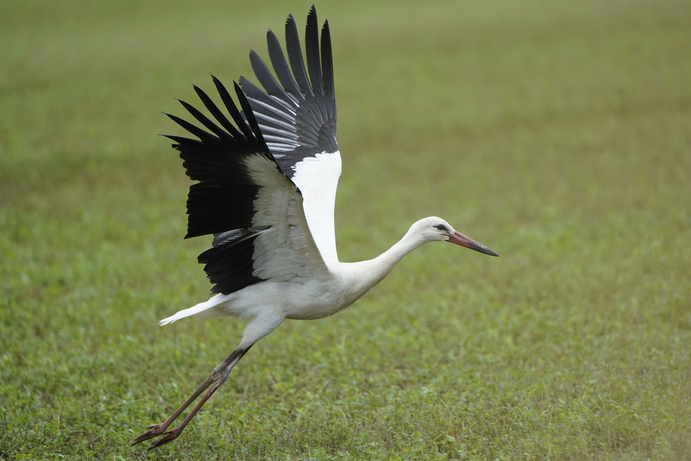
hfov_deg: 3.4
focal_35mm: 600
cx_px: 346
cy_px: 230
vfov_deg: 2.3
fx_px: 11516
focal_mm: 600
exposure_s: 1/2000
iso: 3200
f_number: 6.3
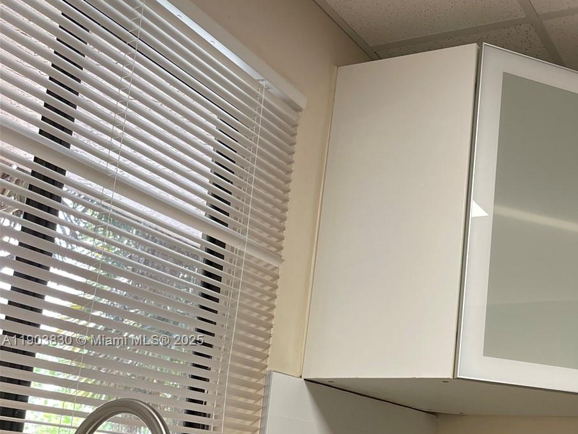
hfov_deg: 38.6
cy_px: 341
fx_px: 768
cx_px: 511
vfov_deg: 30.8
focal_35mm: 46
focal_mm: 5.1
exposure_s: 1/121
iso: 125
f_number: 1.6
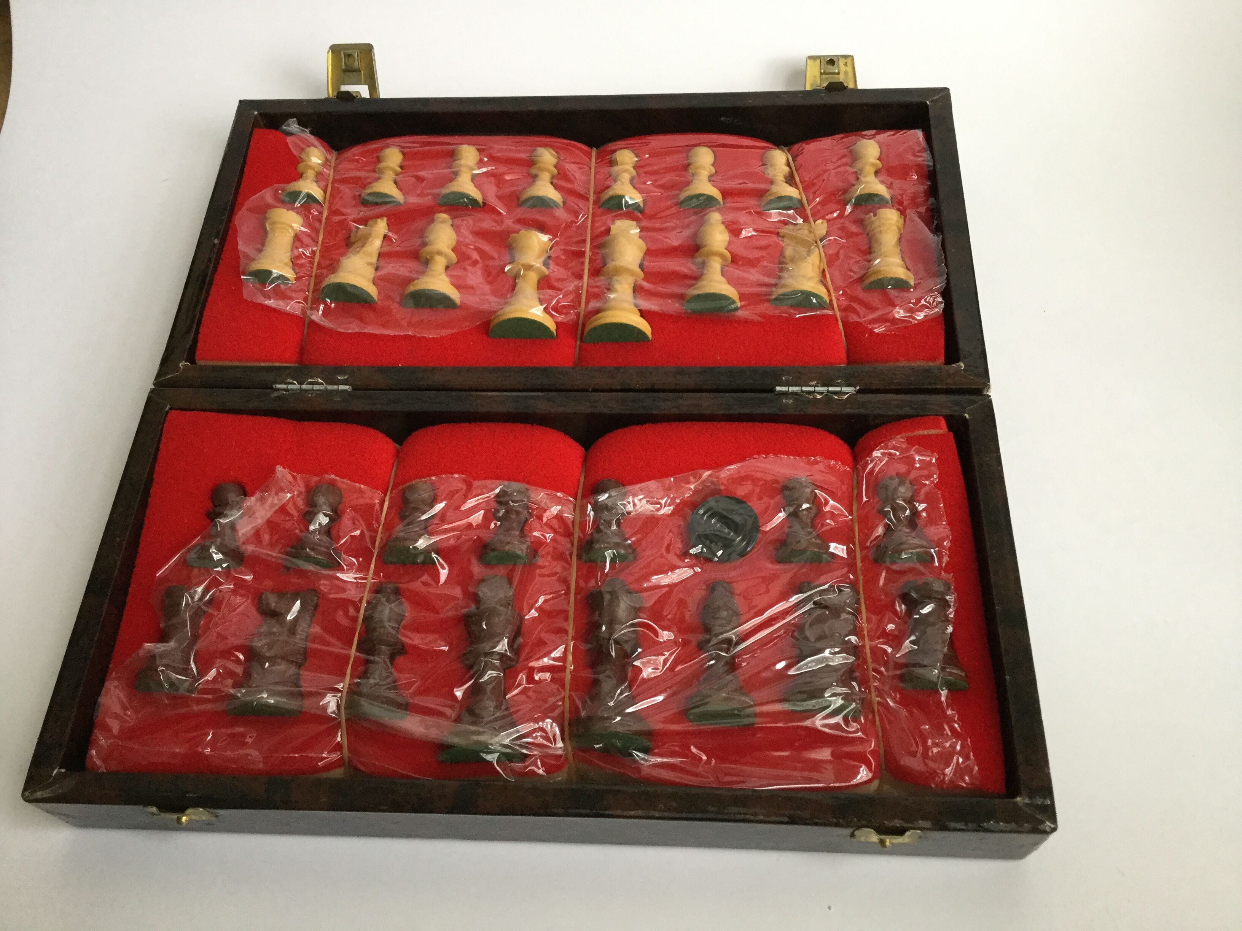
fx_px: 1112
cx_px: 621
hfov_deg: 58.4
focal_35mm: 31
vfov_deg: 45.4
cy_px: 466
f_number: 2.4
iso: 64
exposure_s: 1/33
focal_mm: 3.3
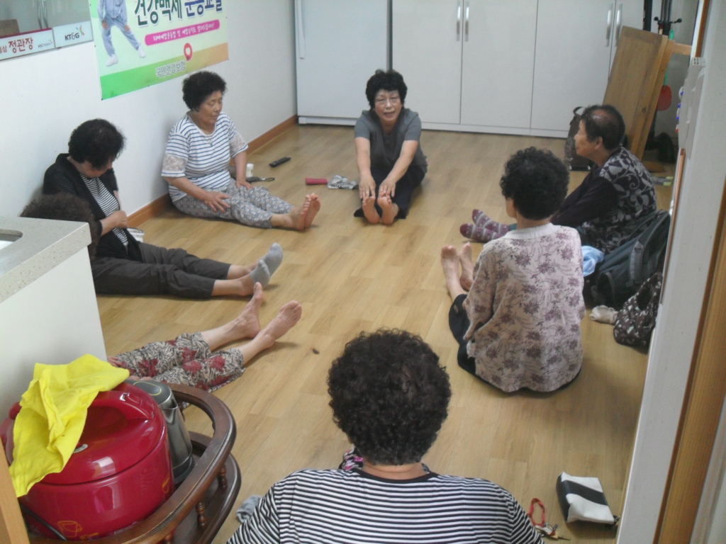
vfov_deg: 40.7
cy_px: 272
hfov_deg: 52.6
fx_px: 734
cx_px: 363
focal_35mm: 35
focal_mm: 6.2
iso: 200
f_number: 2.8
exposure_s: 1/20
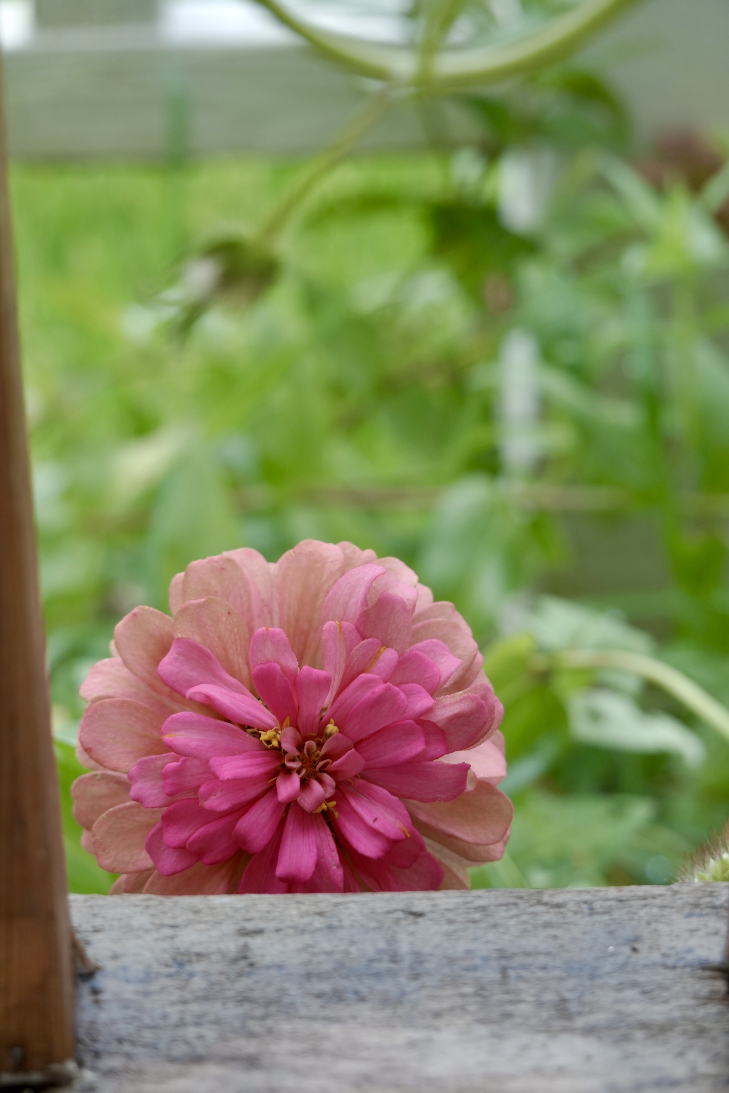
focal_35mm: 79
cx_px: 364
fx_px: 2399
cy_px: 546
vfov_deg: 25.7
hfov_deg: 17.3
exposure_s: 1/160
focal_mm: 29.1
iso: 100
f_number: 4
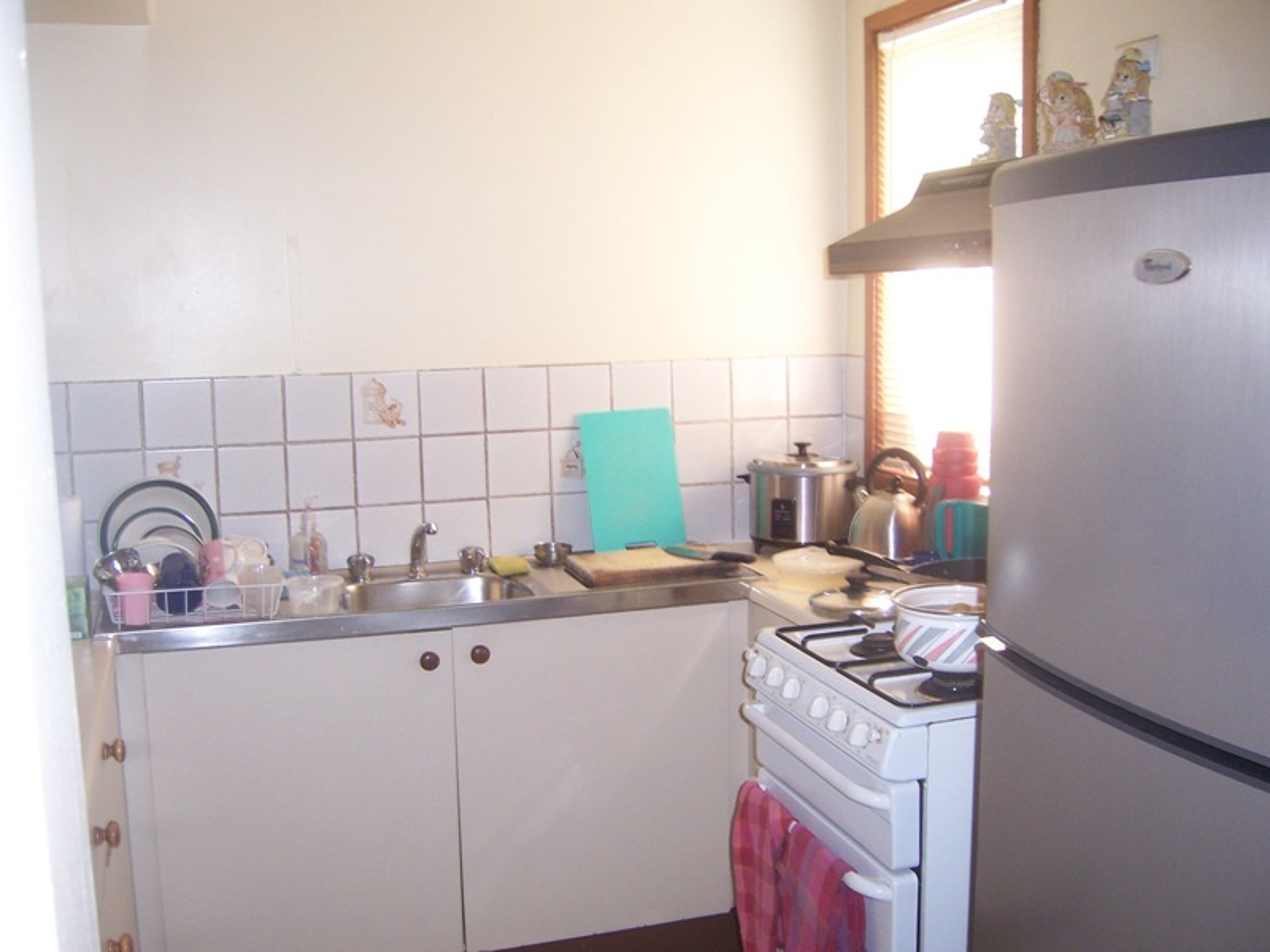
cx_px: 635
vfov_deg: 39.7
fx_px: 1321
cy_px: 476
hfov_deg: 51.4
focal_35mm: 36
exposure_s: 1/60
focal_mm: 6.2
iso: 125
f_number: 2.8
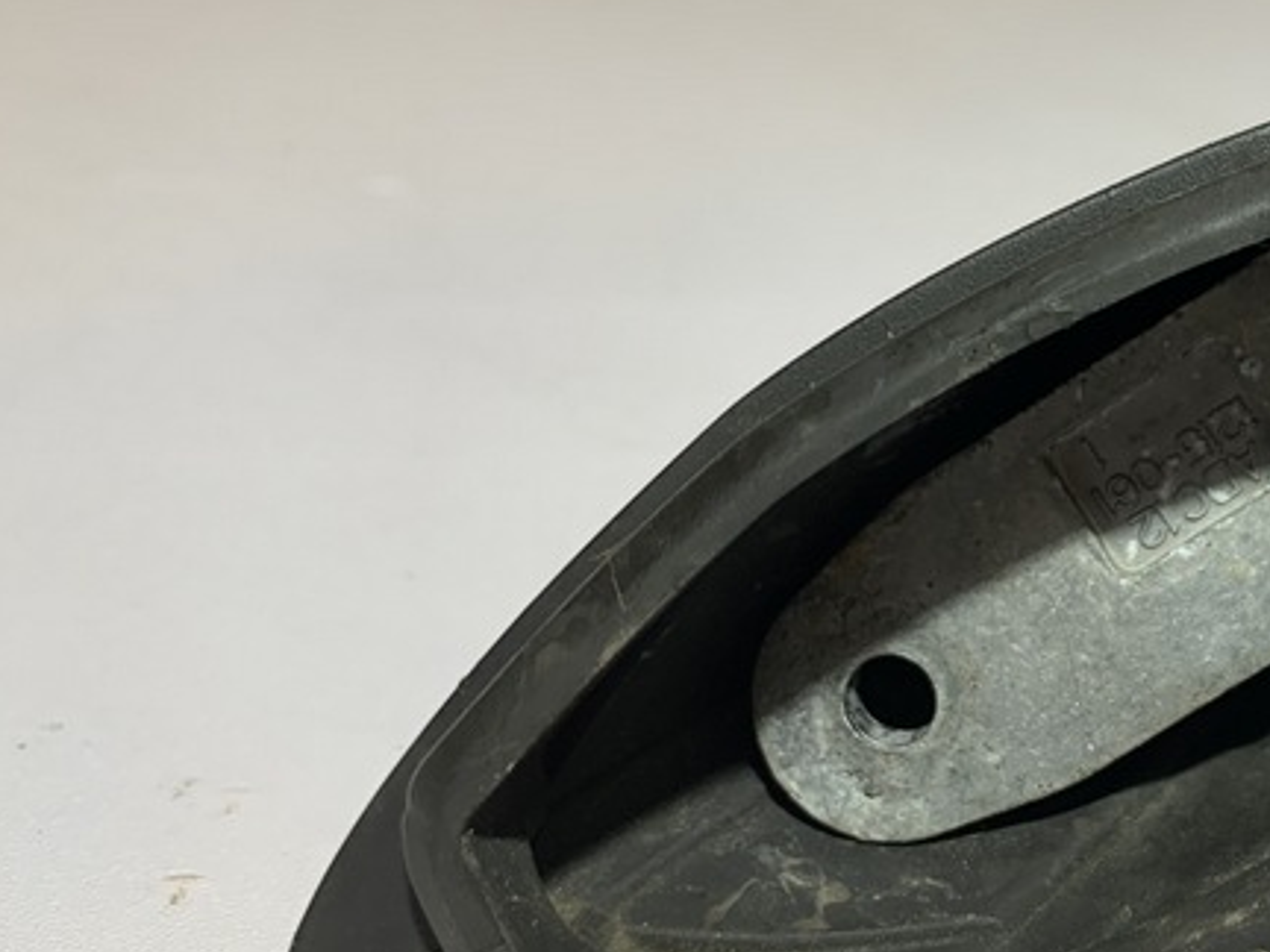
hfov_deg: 38.8
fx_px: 1688
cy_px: 401
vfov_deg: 31.5
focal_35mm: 46
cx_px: 1108
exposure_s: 1/121
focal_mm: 4.25
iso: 50
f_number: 1.8
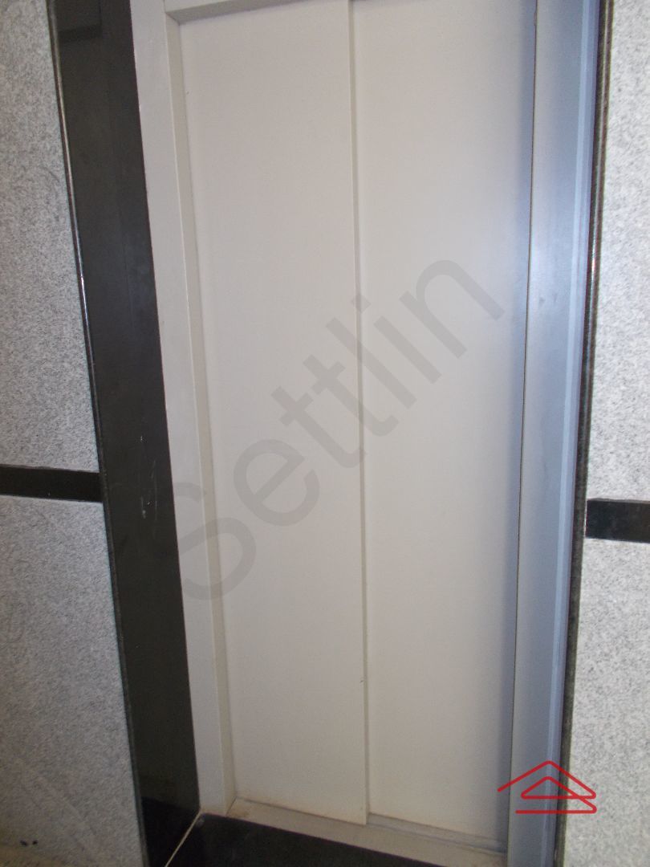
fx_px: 651
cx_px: 325
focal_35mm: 26
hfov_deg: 53.1
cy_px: 434
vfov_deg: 67.3
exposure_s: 1/25
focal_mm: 4.6
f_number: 3.2
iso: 200
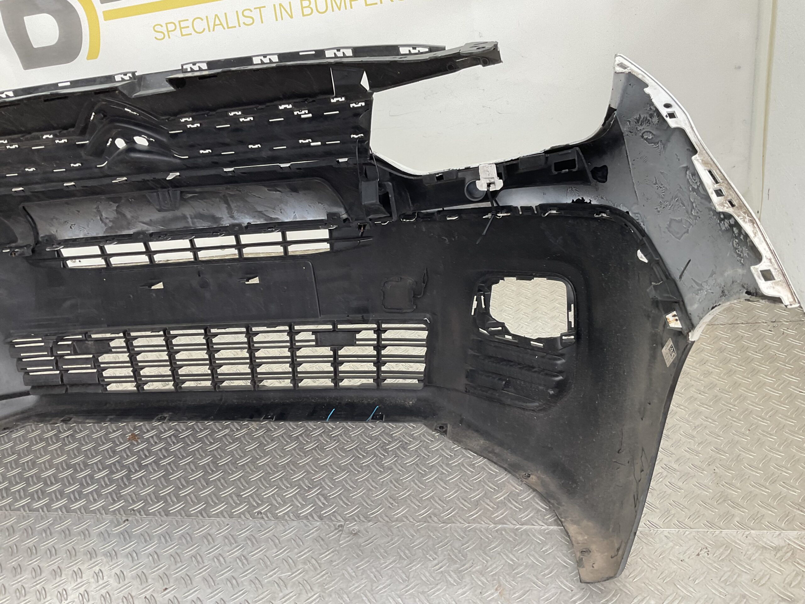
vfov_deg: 48.2
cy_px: 302
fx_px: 674
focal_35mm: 29
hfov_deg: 61.7
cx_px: 402
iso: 40
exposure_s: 1/120
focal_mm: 3
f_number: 1.8
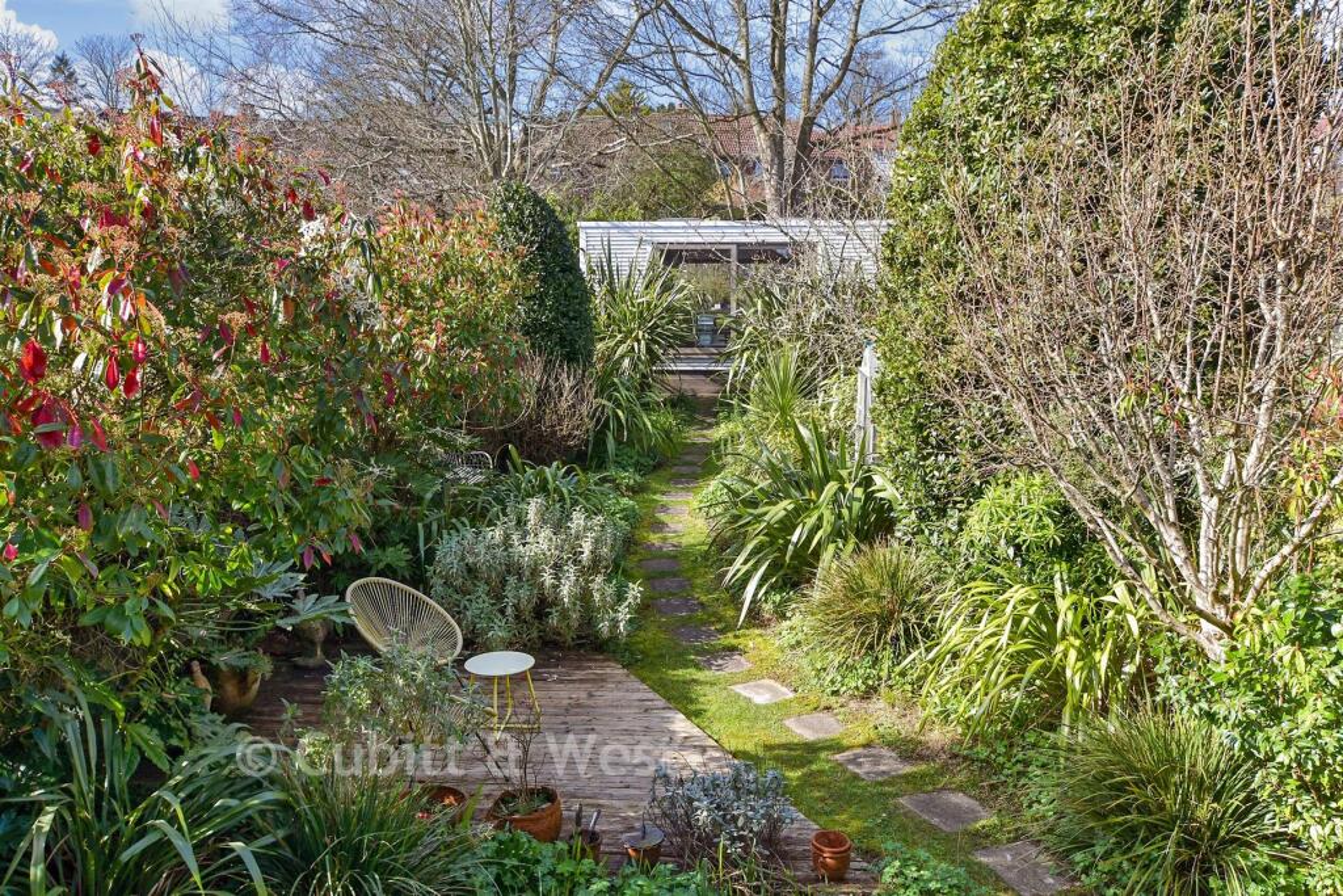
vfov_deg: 43.6
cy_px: 448
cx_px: 672
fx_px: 1119
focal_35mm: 30
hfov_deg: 61.9
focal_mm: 20
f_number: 8
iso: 200
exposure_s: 1/200
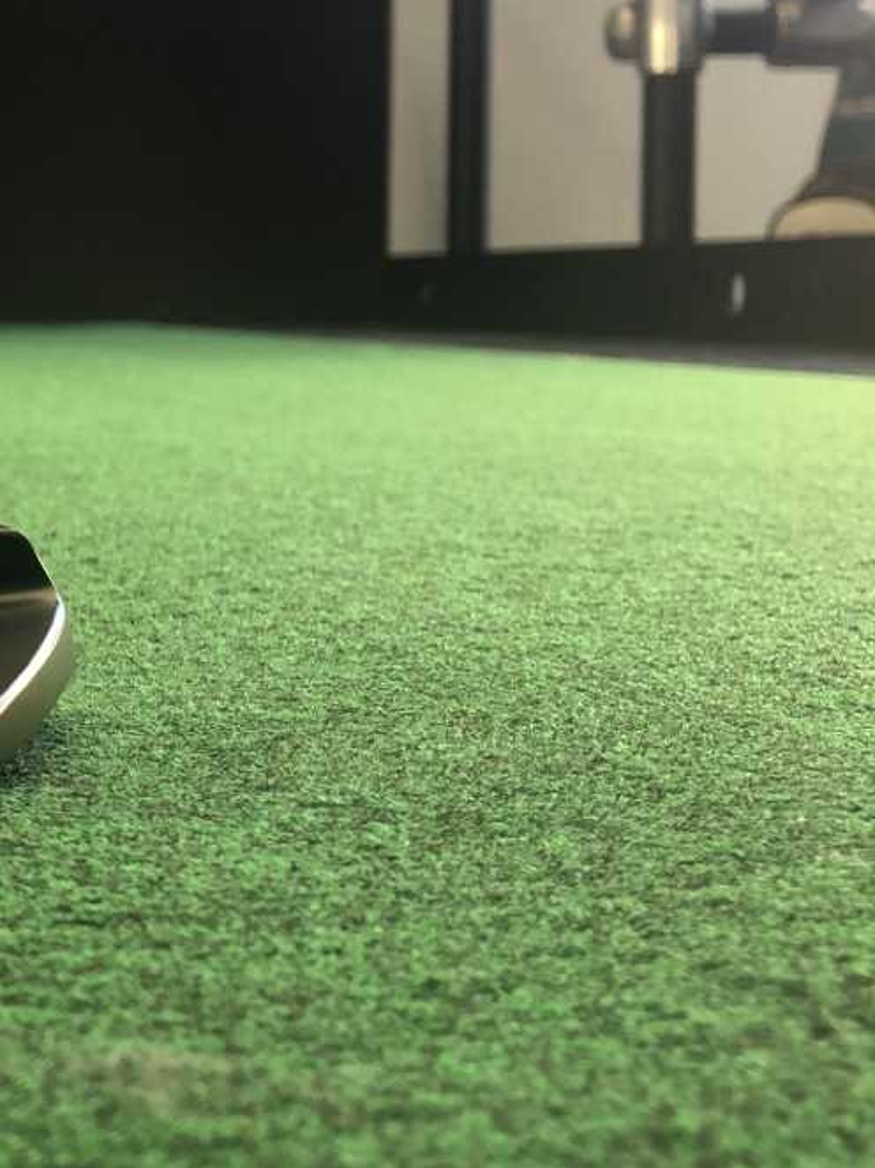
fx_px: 2664
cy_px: 402
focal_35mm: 79
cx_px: -470
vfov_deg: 24.6
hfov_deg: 16.8
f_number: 1.8
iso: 40
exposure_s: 1/100
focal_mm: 3.99
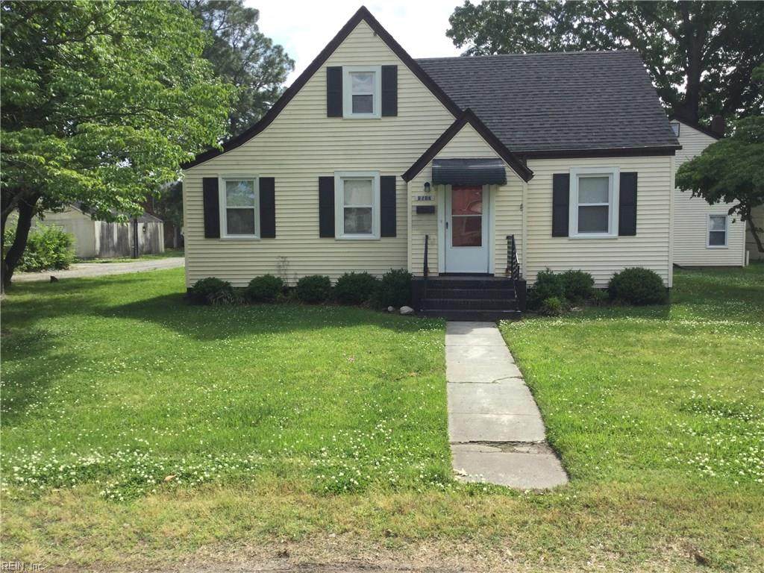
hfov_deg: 58.4
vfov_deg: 45.4
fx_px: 684
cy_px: 286
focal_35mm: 31
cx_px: 382
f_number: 2.4
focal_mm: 3.3
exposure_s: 1/747
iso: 25
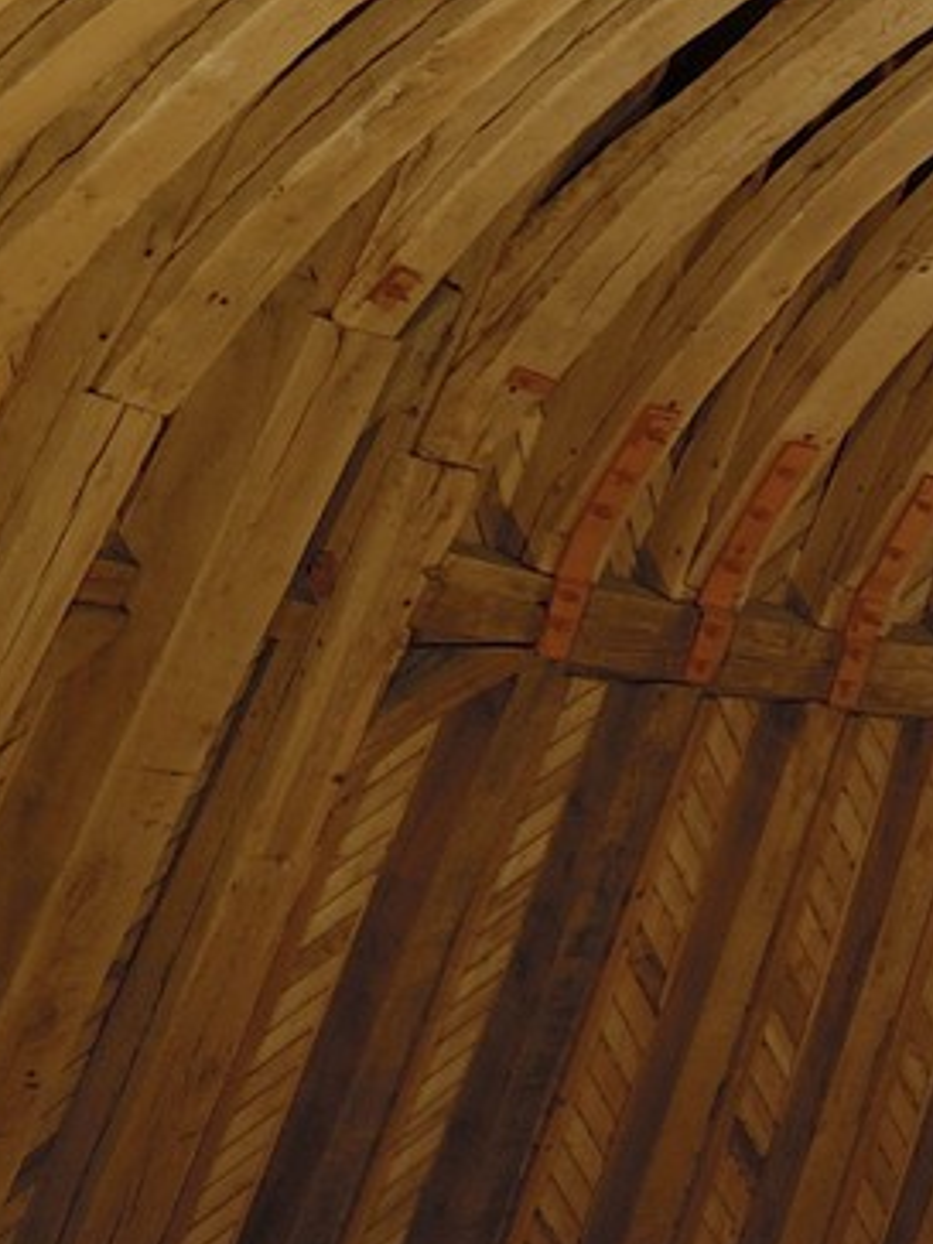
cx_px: 2686
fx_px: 2731
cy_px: 950
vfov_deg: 25.3
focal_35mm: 76
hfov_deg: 11.8
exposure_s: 4
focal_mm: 12
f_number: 7.1
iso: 100
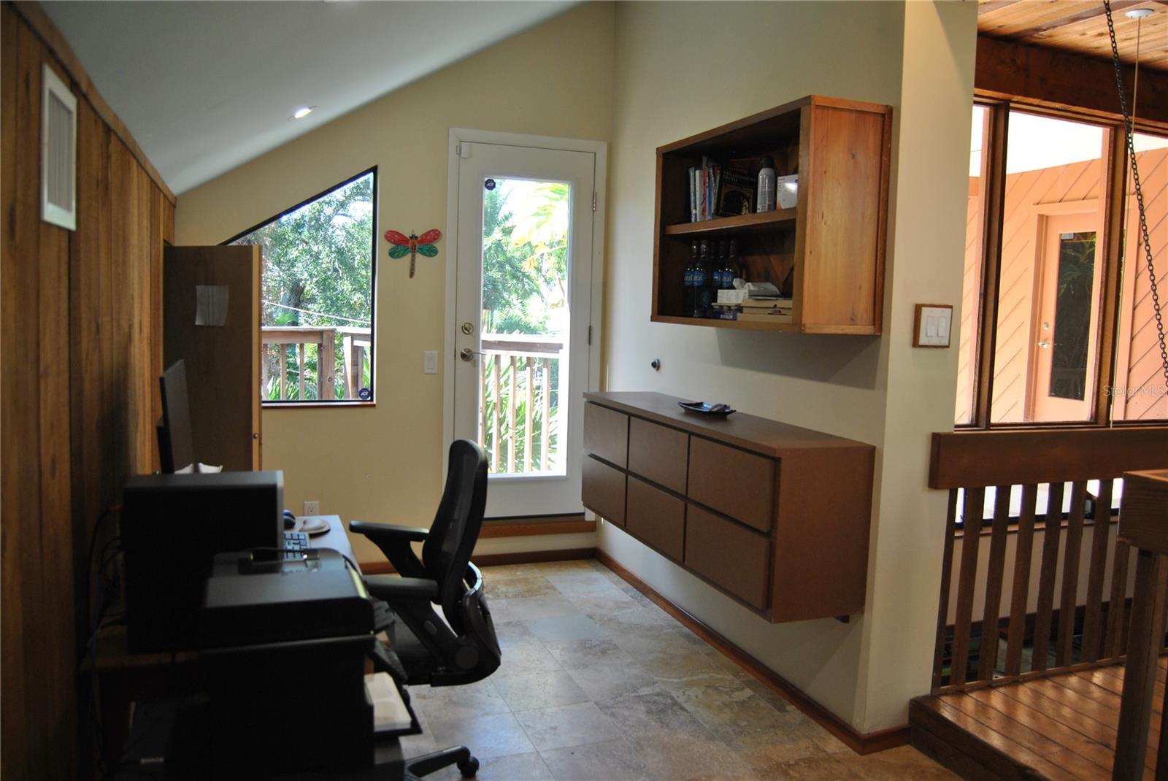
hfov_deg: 67.3
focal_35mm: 27
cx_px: 584
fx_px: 877
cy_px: 390
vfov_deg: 48.0
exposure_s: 1/50
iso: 200
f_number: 3.5
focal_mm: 18
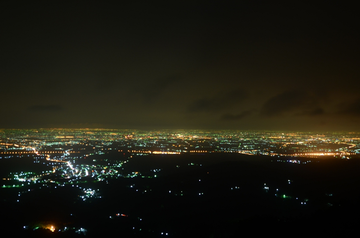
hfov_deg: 53.2
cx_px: 180
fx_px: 359
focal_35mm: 36
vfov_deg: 36.7
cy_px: 119
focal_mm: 24
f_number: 2.8
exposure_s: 6
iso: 200
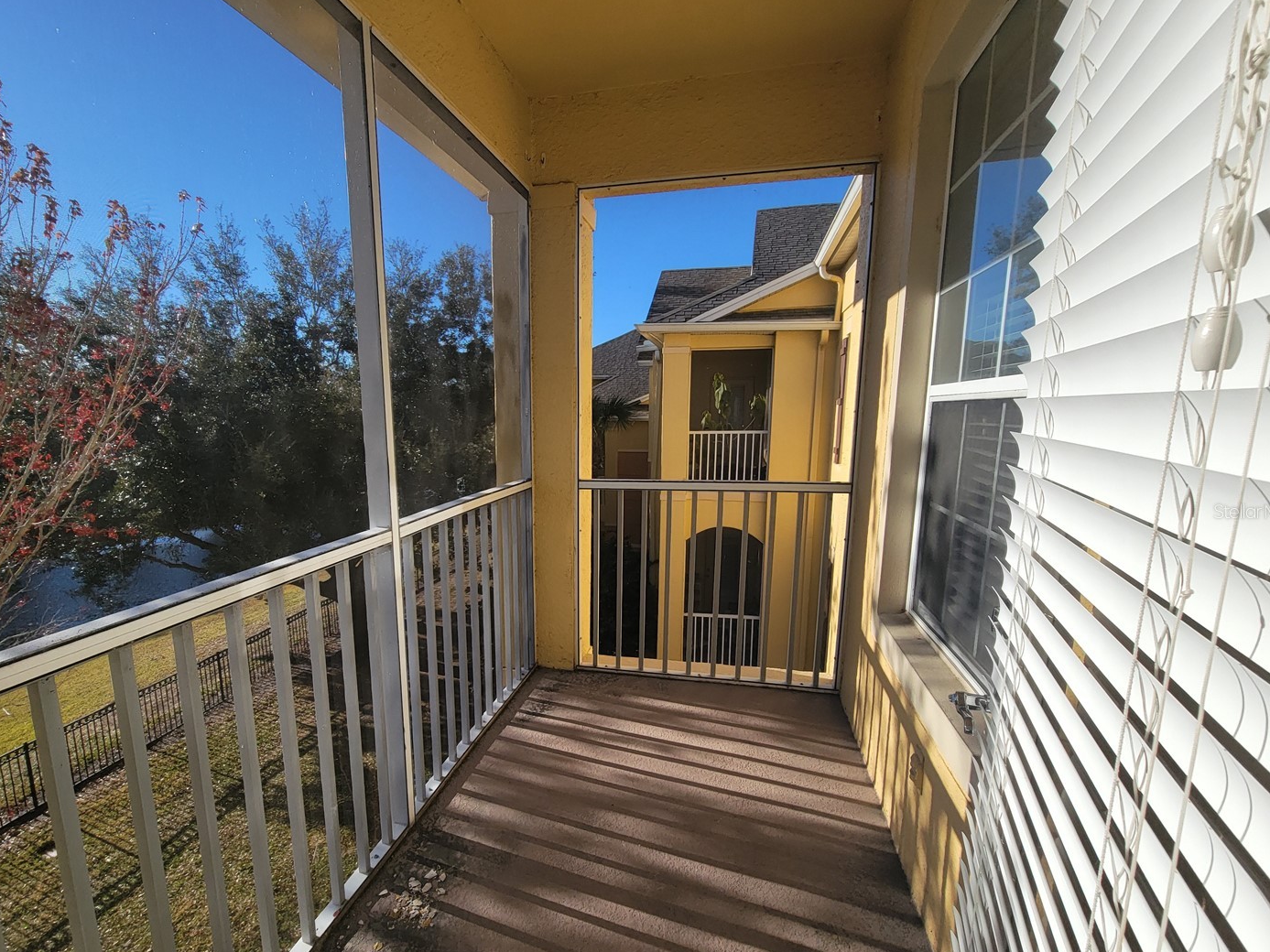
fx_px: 550
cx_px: 568
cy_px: 511
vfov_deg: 81.6
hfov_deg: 97.8
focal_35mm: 15
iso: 50
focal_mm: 2.2
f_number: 2.2
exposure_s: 1/1157
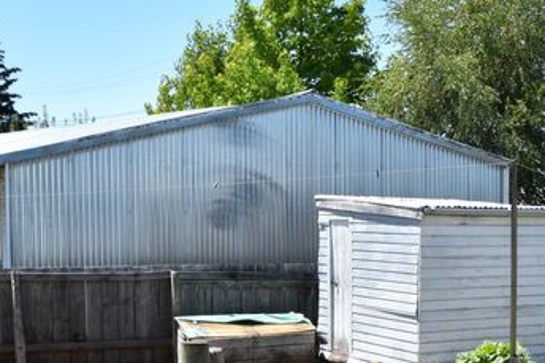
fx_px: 1014
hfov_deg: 28.0
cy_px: 319
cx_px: 562
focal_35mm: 67
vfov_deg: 19.9
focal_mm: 20
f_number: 10
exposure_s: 1/400
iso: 200
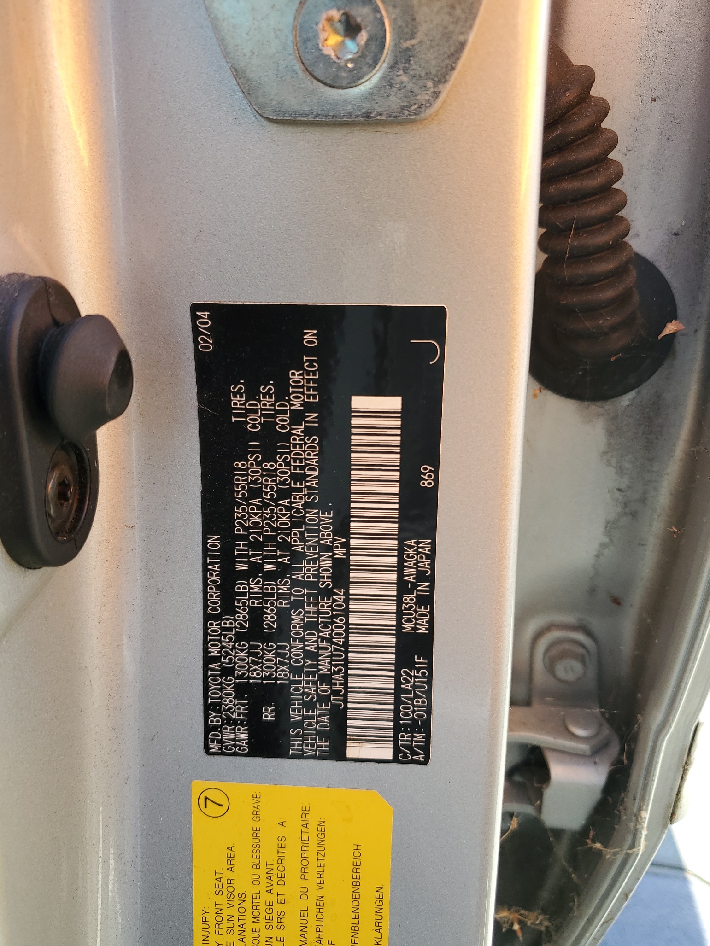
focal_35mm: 27
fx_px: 738
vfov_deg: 65.3
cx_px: 367
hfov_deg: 51.4
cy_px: 476
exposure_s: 1/244
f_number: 1.5
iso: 50
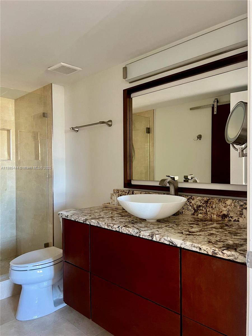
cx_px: 126
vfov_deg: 67.3
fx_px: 252
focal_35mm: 26
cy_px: 168
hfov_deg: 53.1
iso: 320
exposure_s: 1/60
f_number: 1.5
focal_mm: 5.7
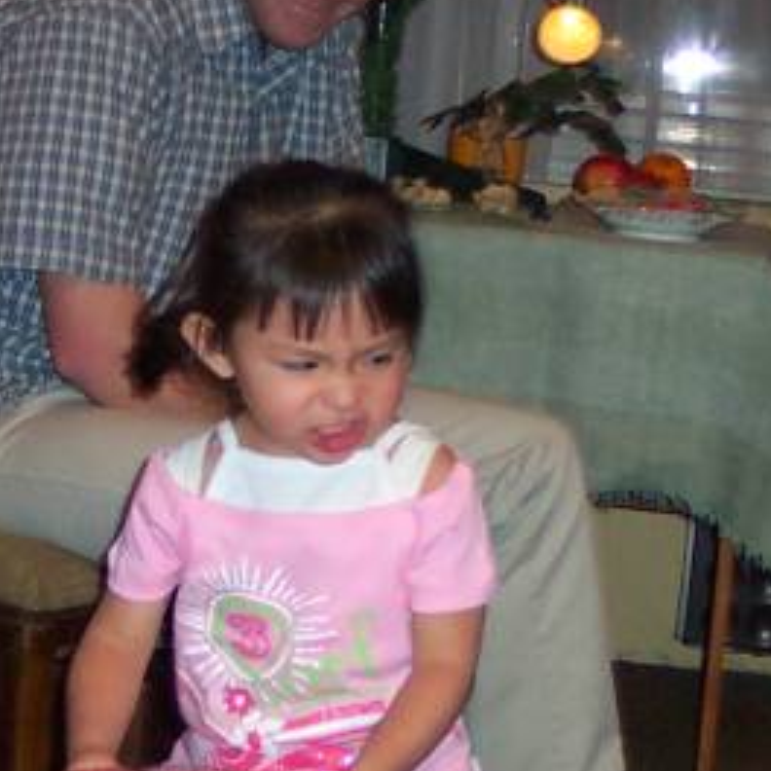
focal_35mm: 121
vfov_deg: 14.4
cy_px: 520
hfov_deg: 14.4
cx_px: 549
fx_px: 3049
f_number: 2.8
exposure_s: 1/30
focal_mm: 8
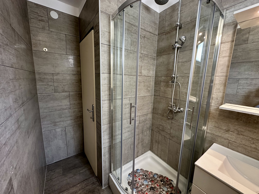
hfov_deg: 102.1
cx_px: 130
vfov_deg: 85.7
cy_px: 97
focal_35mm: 14
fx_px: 105
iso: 200
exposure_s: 1/50
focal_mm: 2.22
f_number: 2.2
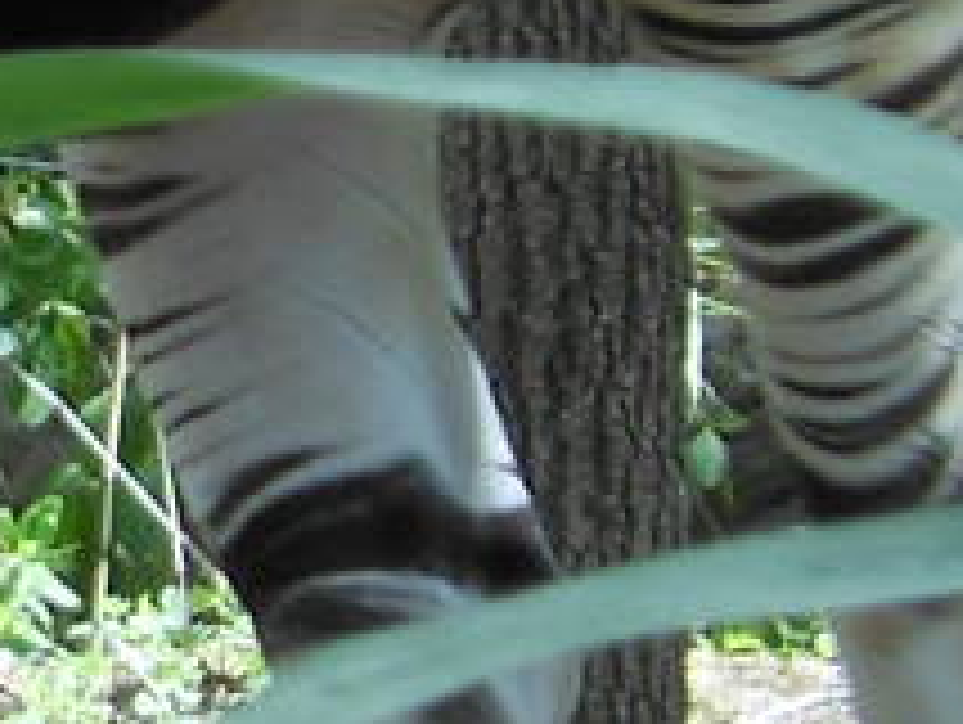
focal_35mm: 1240
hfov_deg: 1.6
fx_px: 34535
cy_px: 27
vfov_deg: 1.2
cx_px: -598
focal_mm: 29.8
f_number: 5.5
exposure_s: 1/60
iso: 80
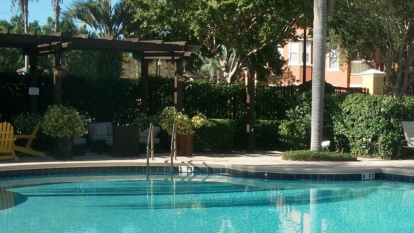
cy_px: 182
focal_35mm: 73
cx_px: 316
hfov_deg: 28.5
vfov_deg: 16.4
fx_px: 801
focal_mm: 6.3
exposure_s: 1/320
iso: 100
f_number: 5.6
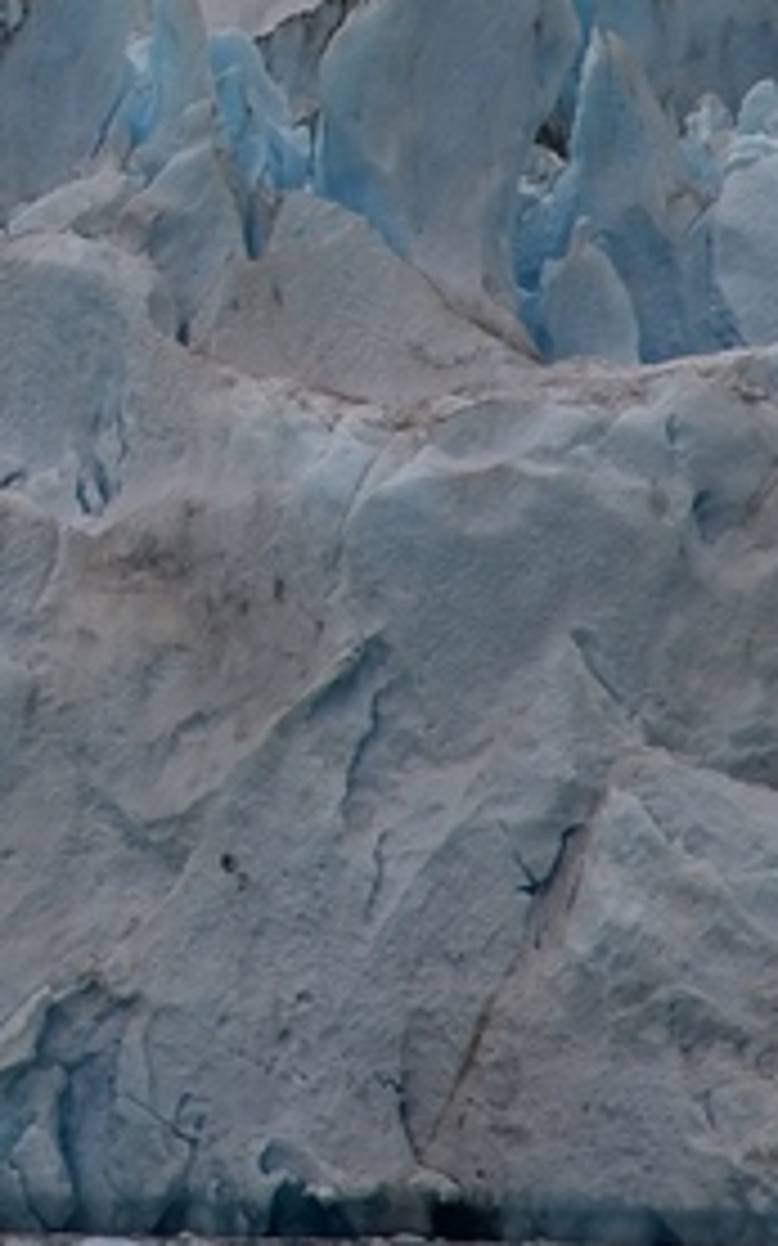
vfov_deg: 3.7
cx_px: -670
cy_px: -360
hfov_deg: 2.3
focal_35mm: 565
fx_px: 19177
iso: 110
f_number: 4
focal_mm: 120
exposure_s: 1/250
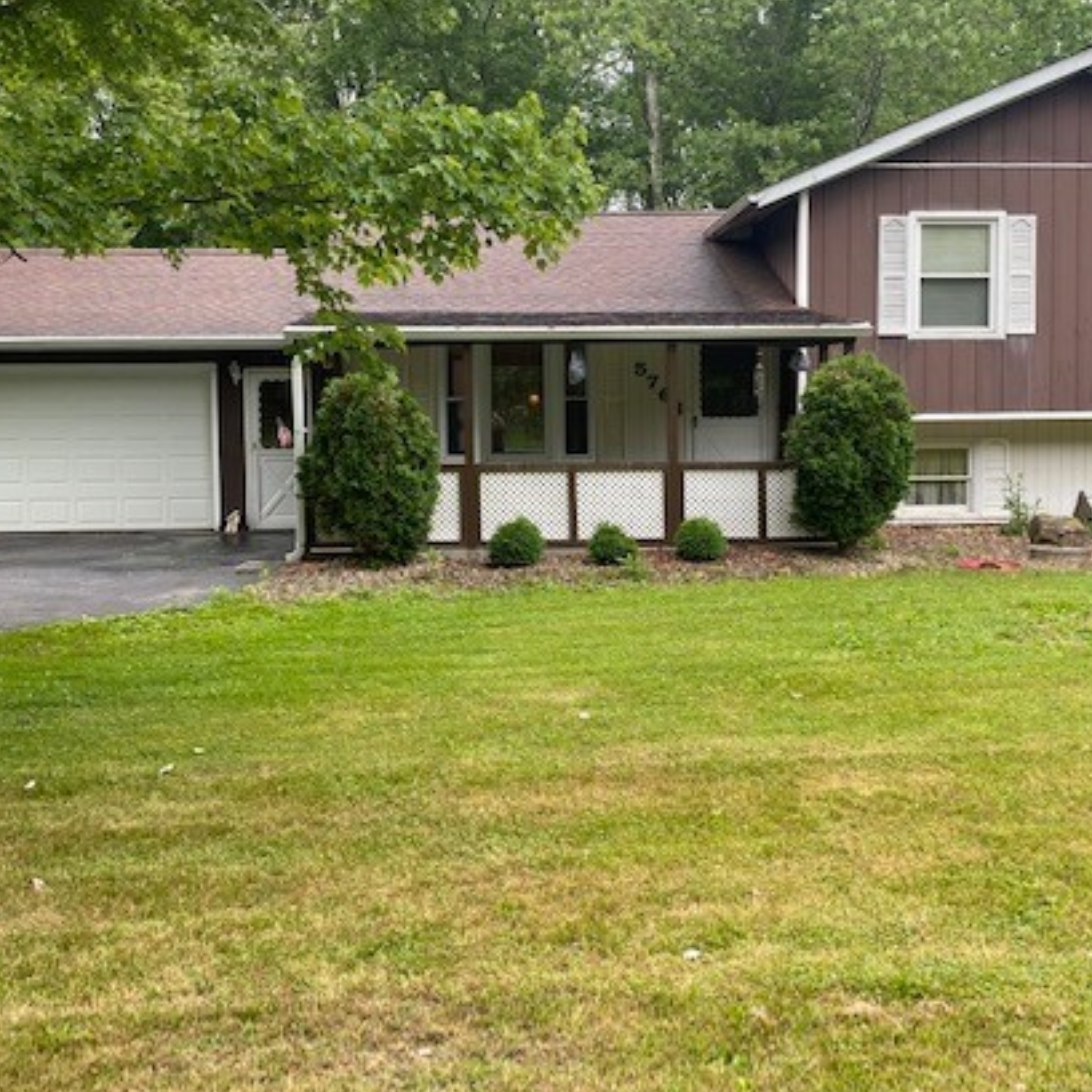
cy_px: 467
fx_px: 1285
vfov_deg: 45.9
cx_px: 563
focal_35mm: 36
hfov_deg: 46.0
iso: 40
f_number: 1.8
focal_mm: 4.25
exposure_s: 1/121
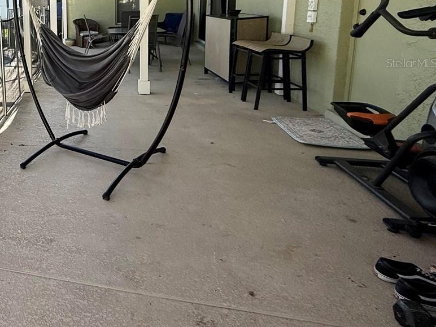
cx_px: -12
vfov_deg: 45.6
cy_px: 63
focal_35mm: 29
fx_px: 365
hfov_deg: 48.9
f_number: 2.2
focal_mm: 2.22
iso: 64
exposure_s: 1/545
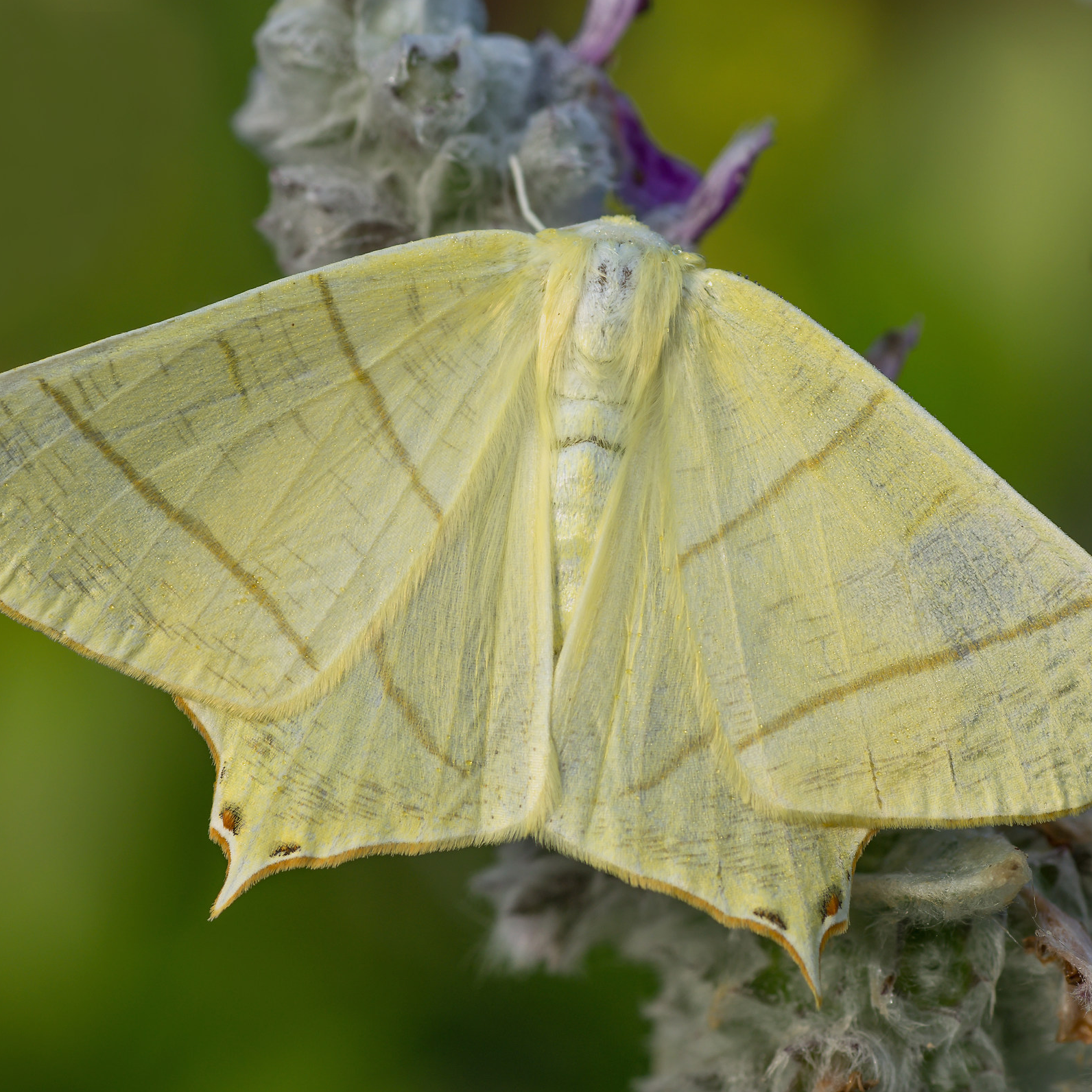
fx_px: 6174
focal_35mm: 173
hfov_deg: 10.1
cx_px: 589
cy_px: 547
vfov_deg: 10.1
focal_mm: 90
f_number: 9
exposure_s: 1/125
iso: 125
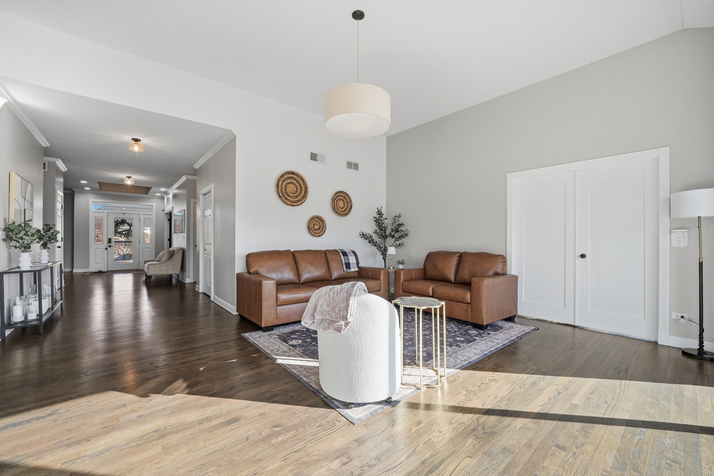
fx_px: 268
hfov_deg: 106.3
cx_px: 357
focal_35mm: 14
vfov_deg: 83.3
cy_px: 238
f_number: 8
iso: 800
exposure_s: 1/2500
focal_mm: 9
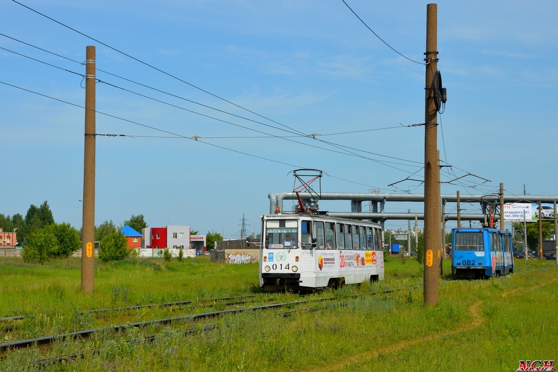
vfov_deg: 22.6
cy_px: 186
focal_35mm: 60
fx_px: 930
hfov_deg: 33.4
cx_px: 279
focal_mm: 40
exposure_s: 1/320
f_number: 9
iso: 100
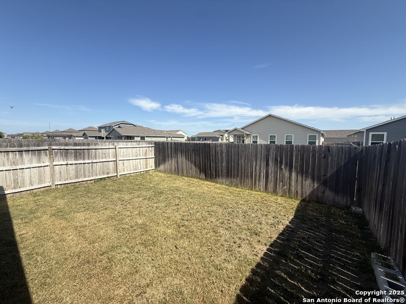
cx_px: 203
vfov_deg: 85.7
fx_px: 164
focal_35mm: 14
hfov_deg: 102.1
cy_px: 152
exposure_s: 1/2092
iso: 50
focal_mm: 2.22
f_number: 2.2
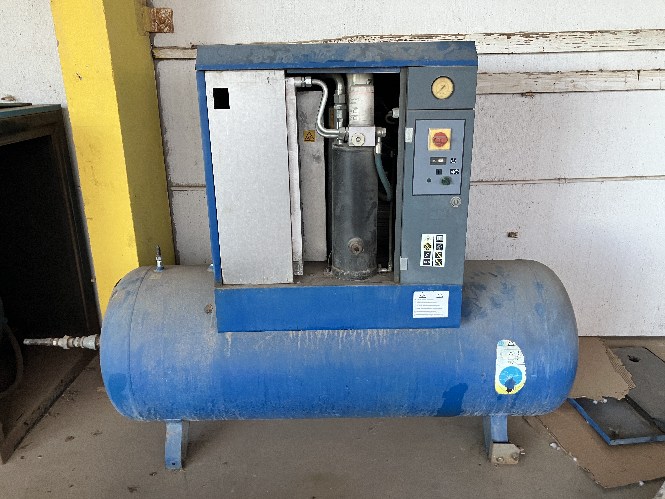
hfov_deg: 63.4
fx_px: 538
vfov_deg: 49.7
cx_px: 332
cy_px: 250
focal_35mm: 28
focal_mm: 3.99
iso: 160
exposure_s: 1/60
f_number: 1.8
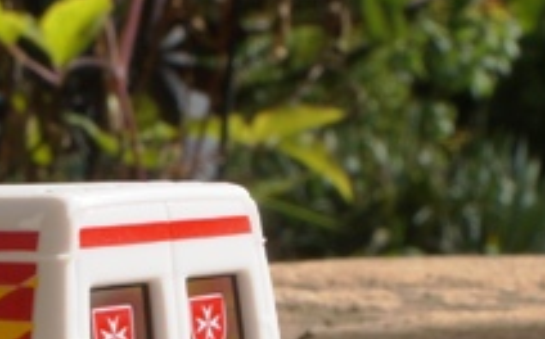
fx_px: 2226
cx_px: -77
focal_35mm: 150
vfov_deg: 8.6
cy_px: 473
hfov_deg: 13.6
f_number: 18
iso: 100
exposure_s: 1/60
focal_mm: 18
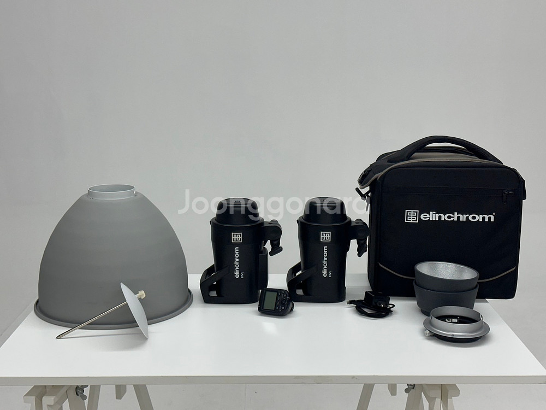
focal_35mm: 48
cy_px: 205
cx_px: 273
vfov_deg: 30.3
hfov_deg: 39.7
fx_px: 757
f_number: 1.78
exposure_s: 1/120
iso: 80
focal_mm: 6.86
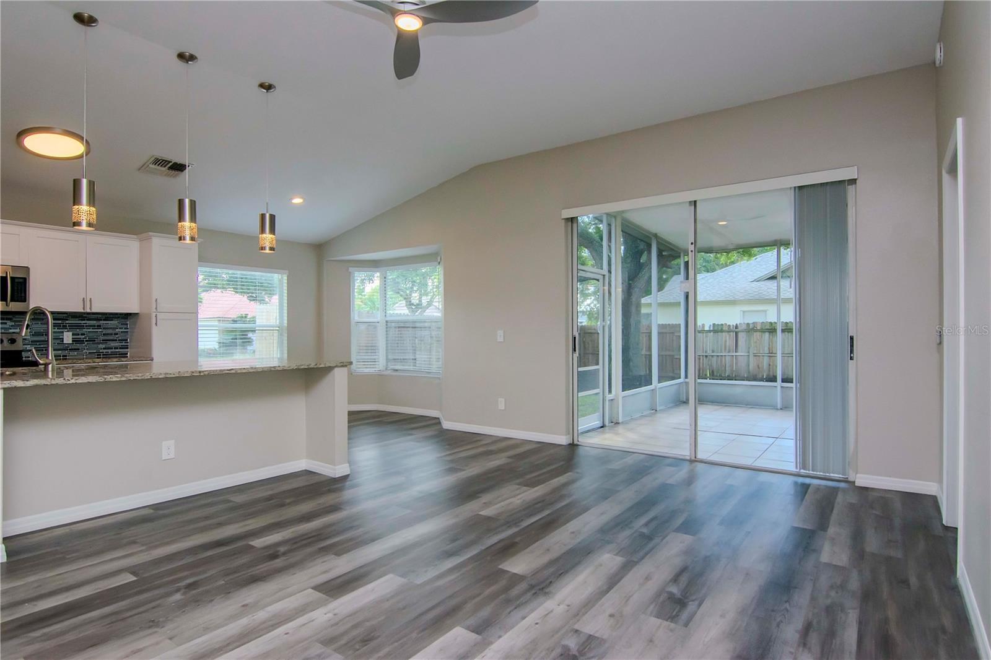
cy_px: 330
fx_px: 537
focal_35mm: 20
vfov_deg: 63.2
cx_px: 496
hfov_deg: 85.4
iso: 500
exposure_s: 1/160
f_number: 8
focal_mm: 13
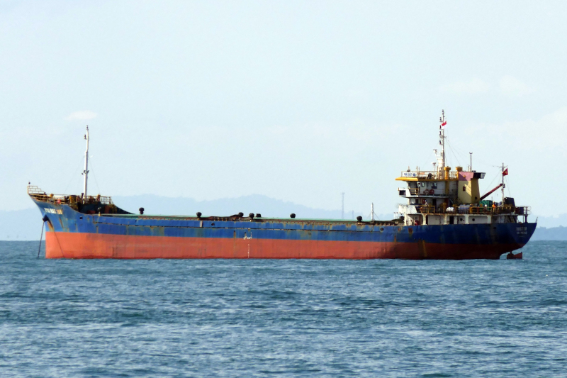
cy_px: 189
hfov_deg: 2.6
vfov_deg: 1.8
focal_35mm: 784
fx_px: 12345
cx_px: 284
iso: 160
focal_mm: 176
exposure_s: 1/125
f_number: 4.5
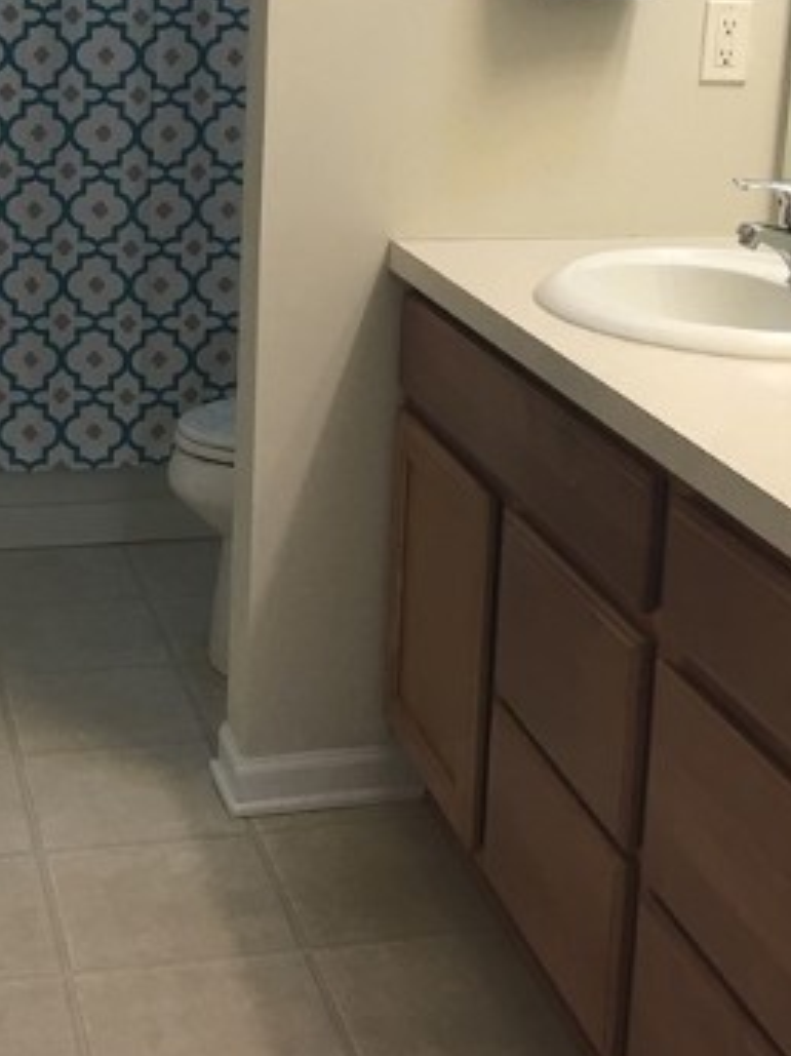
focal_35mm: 65
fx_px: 1982
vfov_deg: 29.5
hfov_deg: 22.5
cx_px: 280
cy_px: 302
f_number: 2.2
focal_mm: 4.15
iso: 25
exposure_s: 1/15
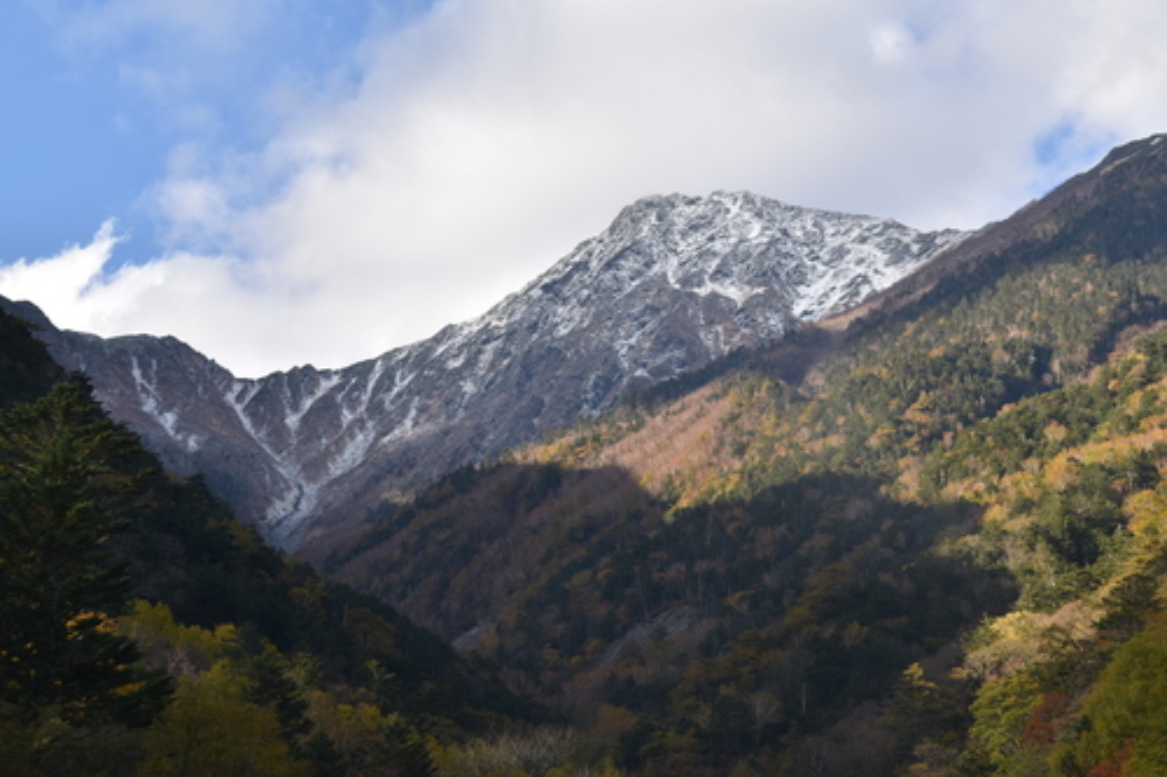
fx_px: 2673
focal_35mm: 82
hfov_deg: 24.6
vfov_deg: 16.5
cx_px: 584
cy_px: 388
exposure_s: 1/250
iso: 200
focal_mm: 55
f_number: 8
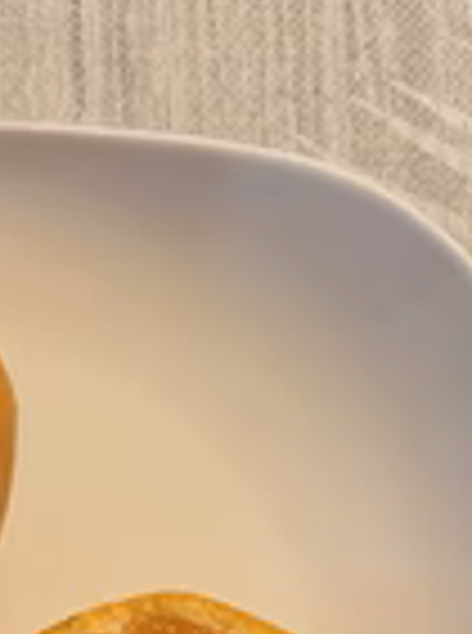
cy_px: 656
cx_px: -193
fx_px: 1352
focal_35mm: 74
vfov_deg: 24.9
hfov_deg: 18.1
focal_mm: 5.7
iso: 125
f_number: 1.5
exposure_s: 1/100
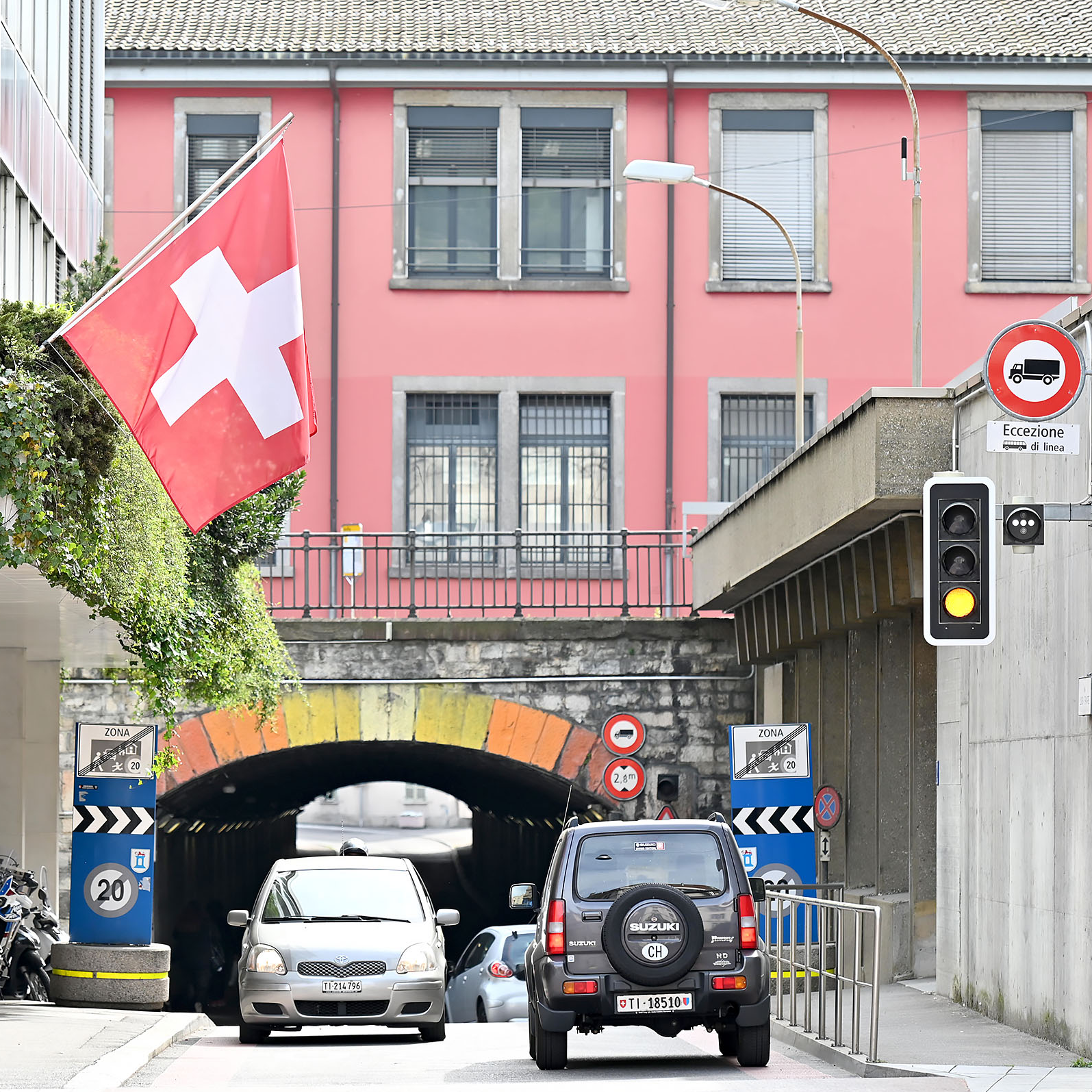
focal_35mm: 156
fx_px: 5568
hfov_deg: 11.2
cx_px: 340
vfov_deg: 11.2
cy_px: 547
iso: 200
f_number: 4.5
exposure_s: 1/500
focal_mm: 122
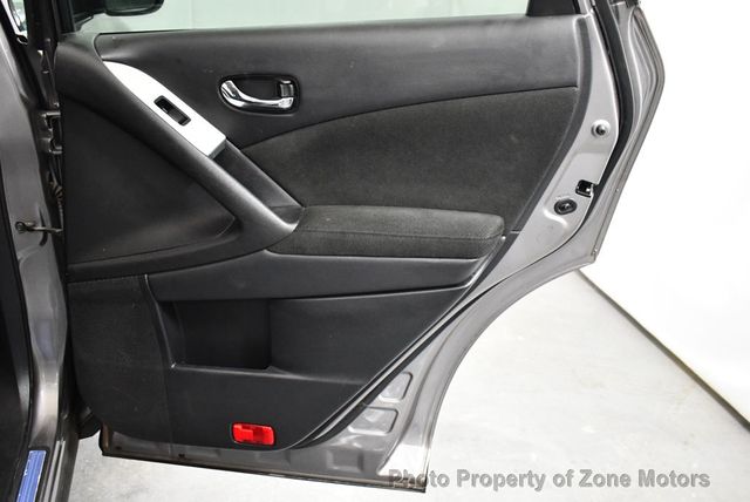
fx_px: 751
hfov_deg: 53.1
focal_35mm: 36
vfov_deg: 36.9
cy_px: 251
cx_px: 375
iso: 3200
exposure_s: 1/60
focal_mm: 18
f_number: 3.5
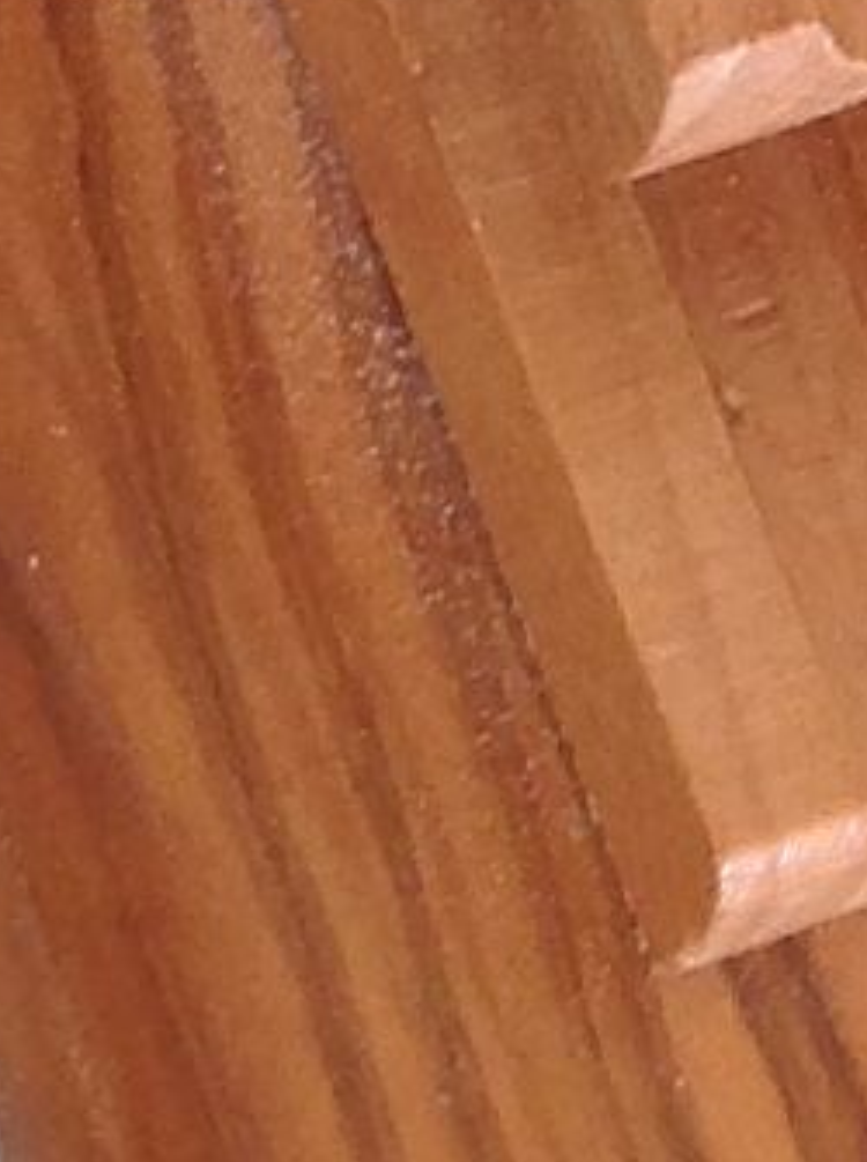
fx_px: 9079
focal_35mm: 271
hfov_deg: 5.4
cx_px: 1027
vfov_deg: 6.9
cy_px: -1717
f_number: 2.4
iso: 50
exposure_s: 1/40
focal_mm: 4.28
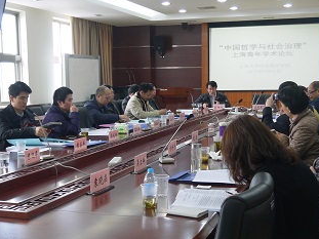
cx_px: 158
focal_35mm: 54
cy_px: 160
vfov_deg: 26.9
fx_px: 497
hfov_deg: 35.6
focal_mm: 14
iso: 320
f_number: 3.5
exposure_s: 1/60
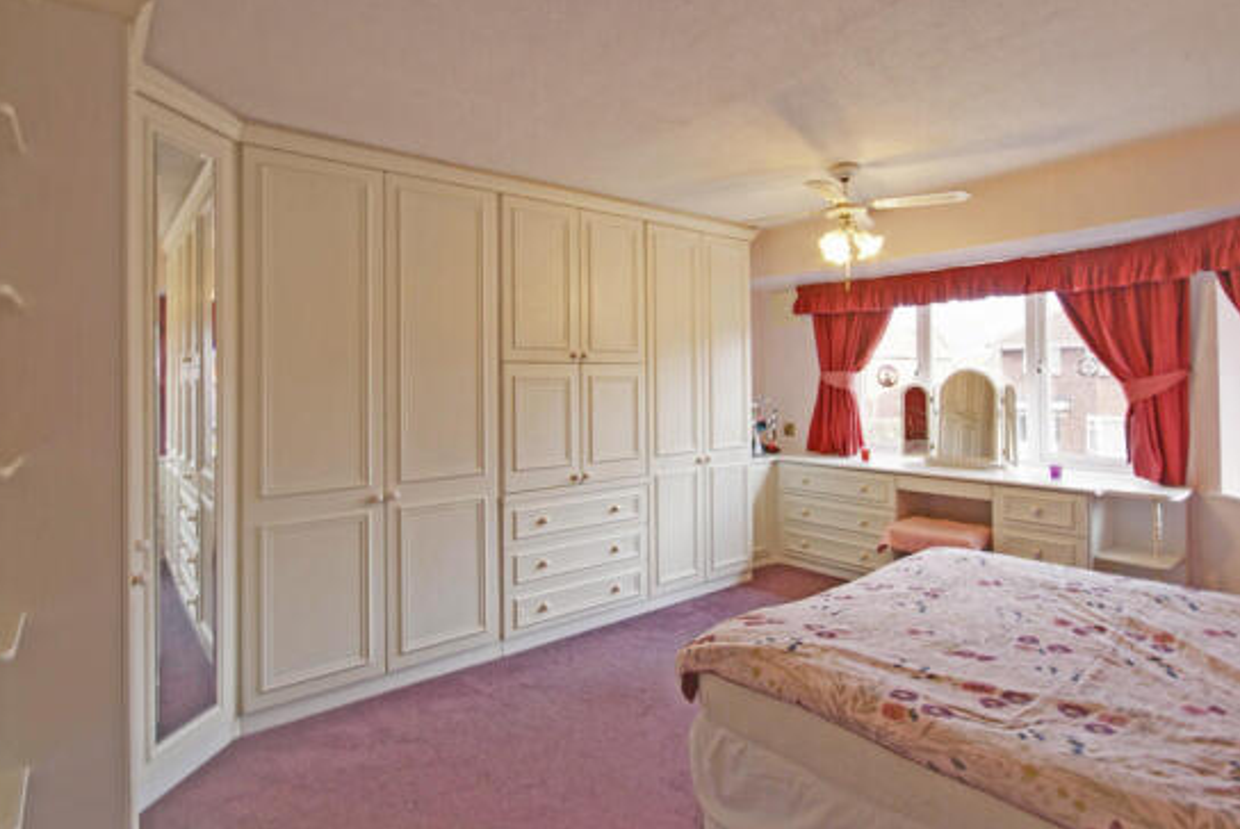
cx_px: 671
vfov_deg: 67.3
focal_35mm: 18
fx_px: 621
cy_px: 363
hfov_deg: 89.7
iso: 100
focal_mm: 10
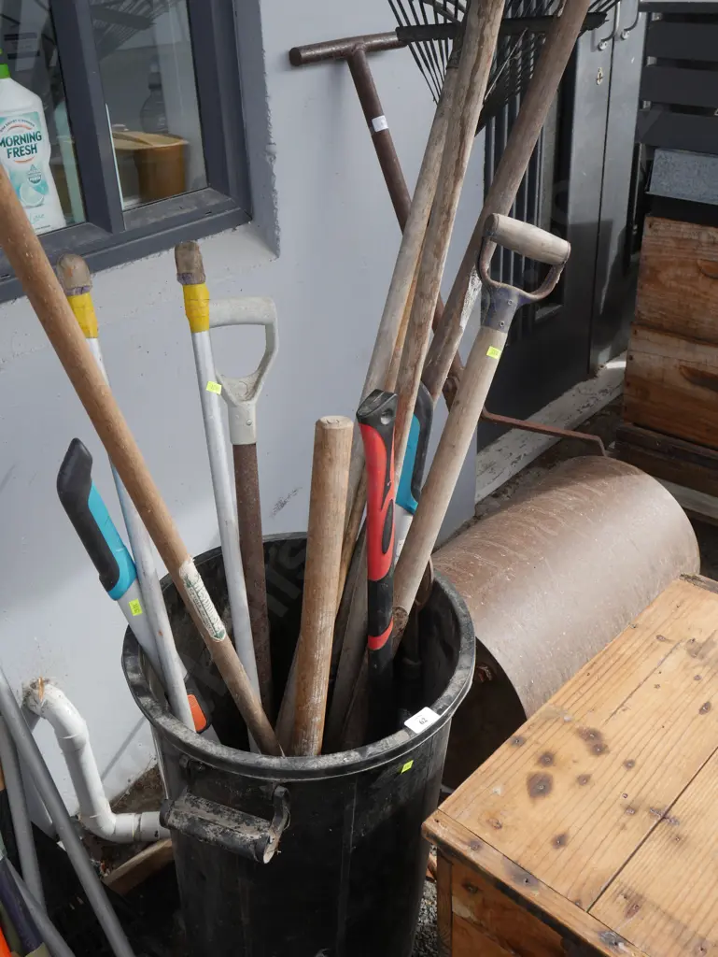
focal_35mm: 36
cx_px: 359
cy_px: 478
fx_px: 995
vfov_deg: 51.3
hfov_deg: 39.7
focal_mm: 18
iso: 200
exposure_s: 1/250
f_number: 6.3
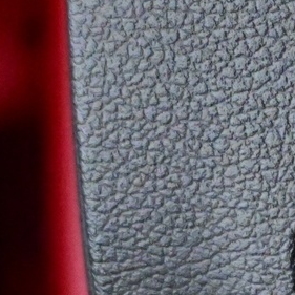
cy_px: 375
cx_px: 771
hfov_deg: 8.1
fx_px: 1877
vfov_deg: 8.9
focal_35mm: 195
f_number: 4.5
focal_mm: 26.5
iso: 7200
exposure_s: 1/40
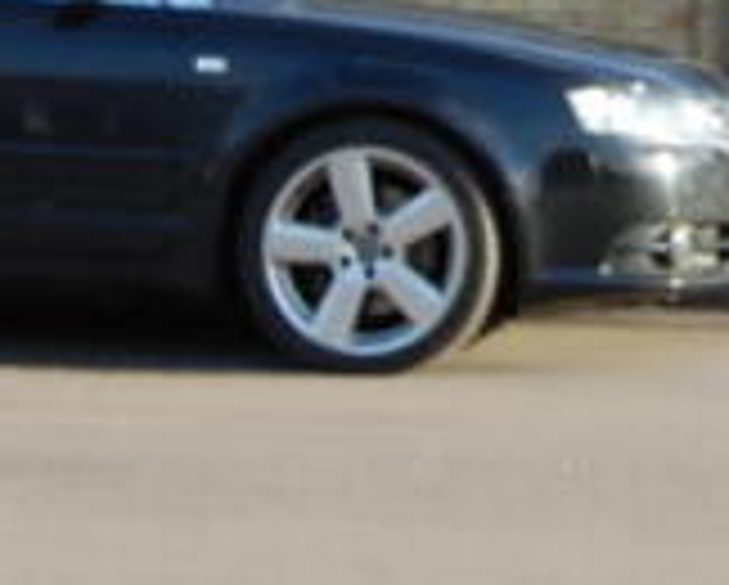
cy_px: -110
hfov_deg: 15.1
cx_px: 702
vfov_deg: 12.1
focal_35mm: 125
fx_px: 2700
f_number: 7.1
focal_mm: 22
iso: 200
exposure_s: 1/200
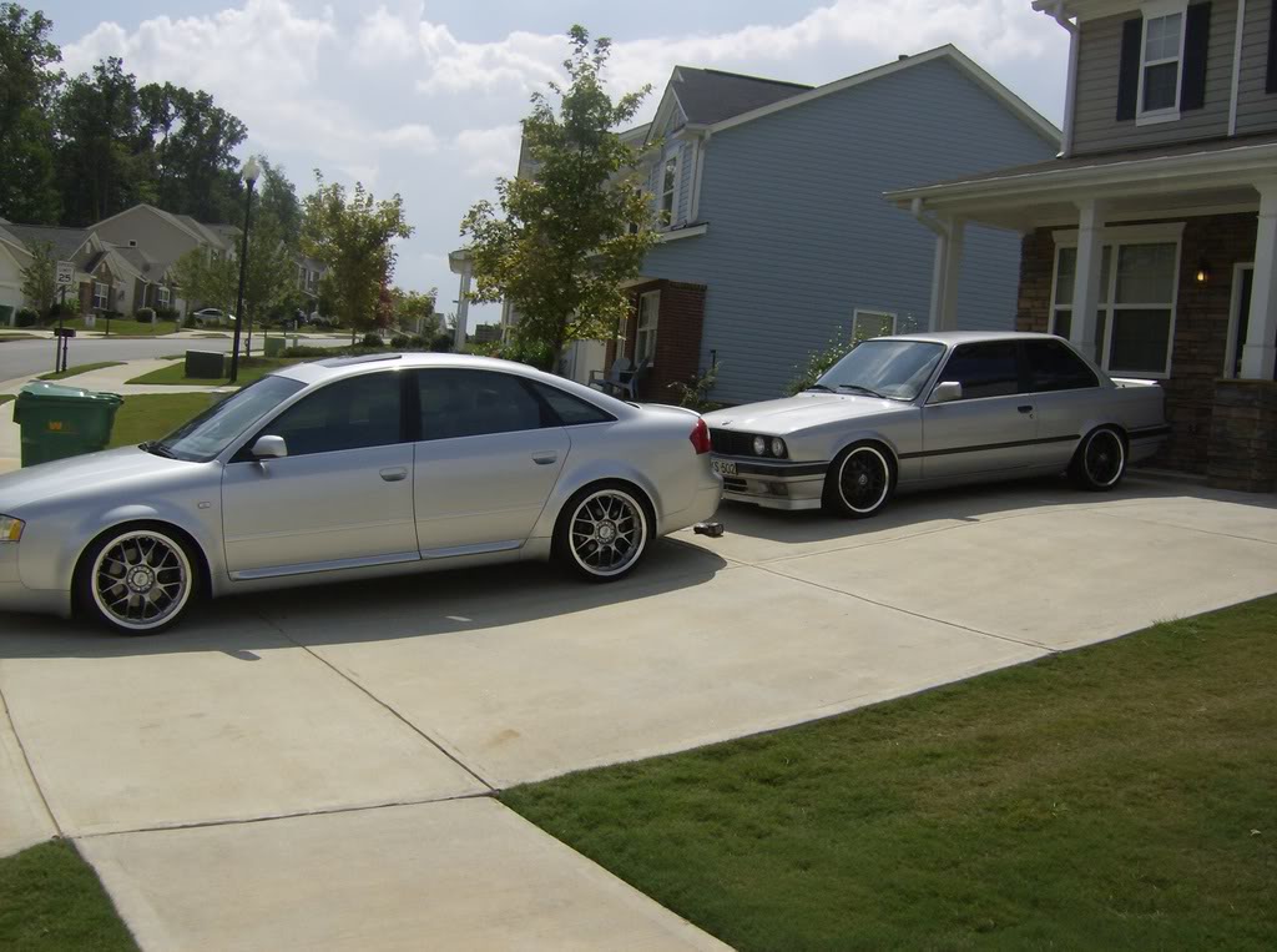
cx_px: 638
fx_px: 1325
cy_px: 476
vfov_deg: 39.5
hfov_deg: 51.5
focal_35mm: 36
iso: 100
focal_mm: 6
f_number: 4.7
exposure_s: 1/2000
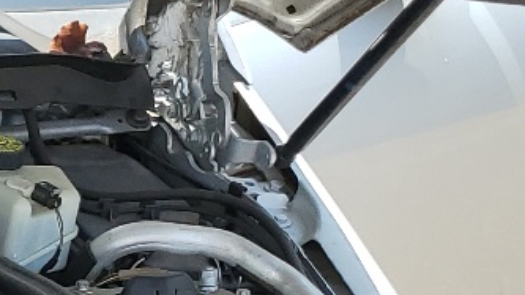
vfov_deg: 8.8
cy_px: 319
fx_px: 1892
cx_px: -555
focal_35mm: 136
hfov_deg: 13.4
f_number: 1.5
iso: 50
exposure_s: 1/1111
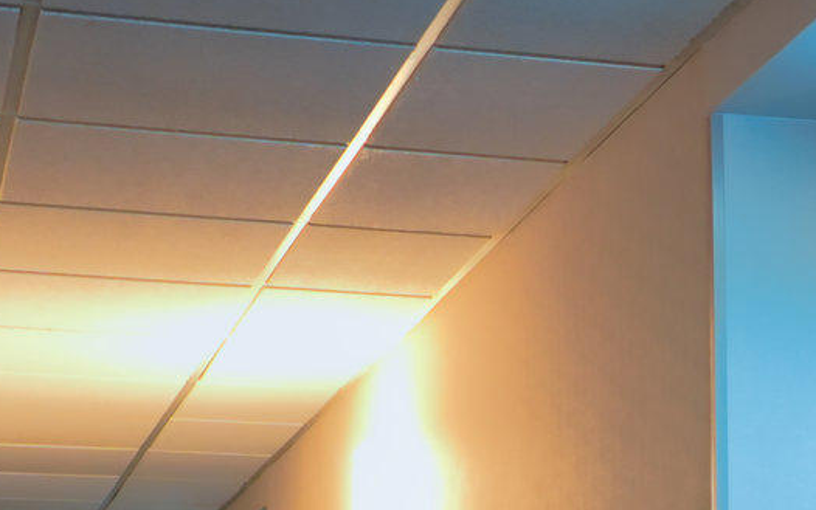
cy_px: 1049
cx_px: 783
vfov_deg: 10.4
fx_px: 2558
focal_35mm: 115
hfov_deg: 17.8
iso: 400
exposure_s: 1/30
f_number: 3.5
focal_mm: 29
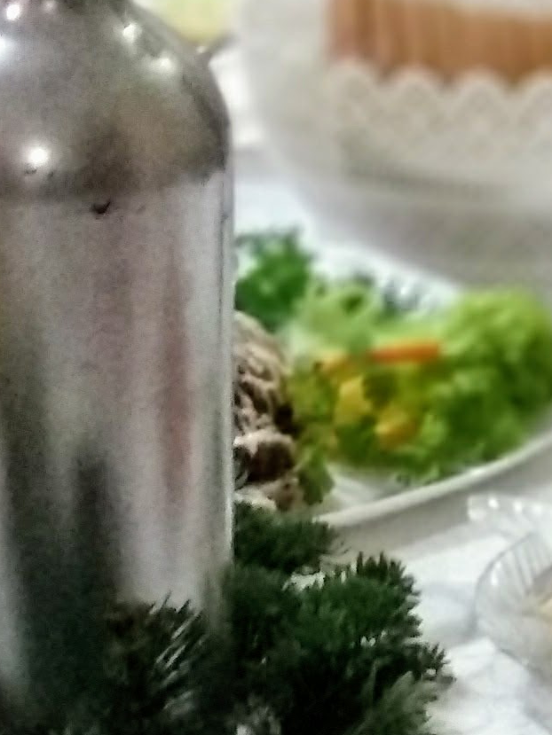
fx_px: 5335
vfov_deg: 7.8
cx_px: -50
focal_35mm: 251
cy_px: 826
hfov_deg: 5.9
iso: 3200
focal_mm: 5.99
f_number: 2.6
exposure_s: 1/30
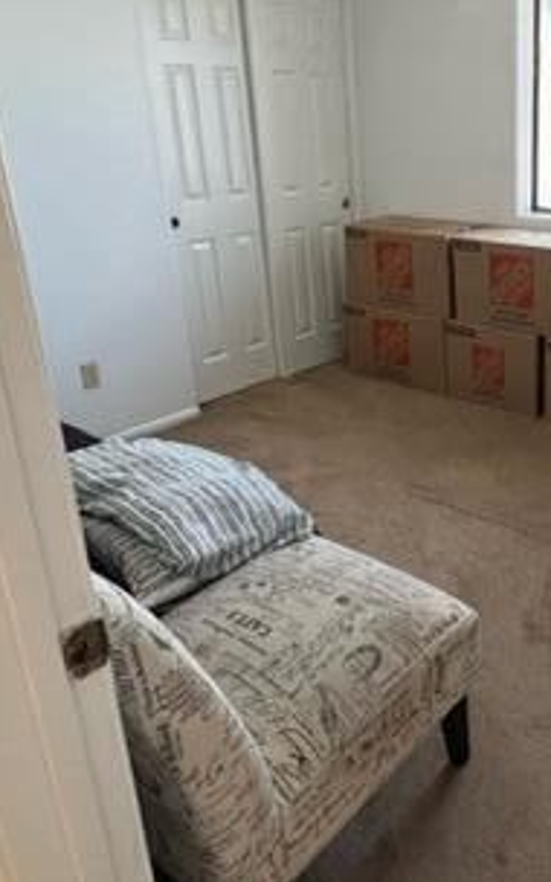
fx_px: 697
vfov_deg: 64.2
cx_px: 505
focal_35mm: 29
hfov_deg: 39.7
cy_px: 366
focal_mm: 1.57
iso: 400
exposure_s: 1/60
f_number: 1.8
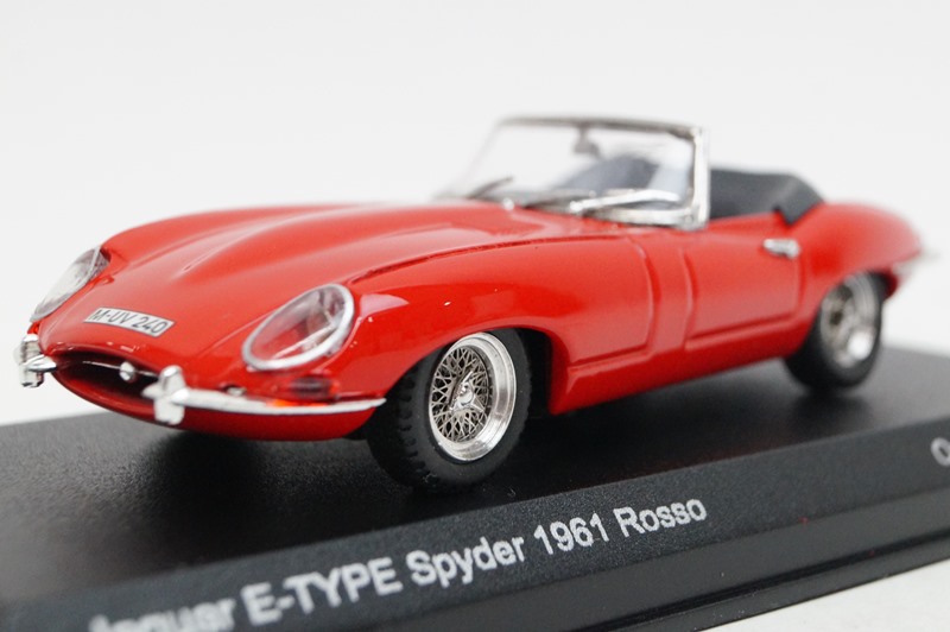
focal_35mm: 68
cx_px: 475
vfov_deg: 20.1
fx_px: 1780
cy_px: 316
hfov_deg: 29.9
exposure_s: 1/50
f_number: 10
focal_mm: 45
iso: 3200
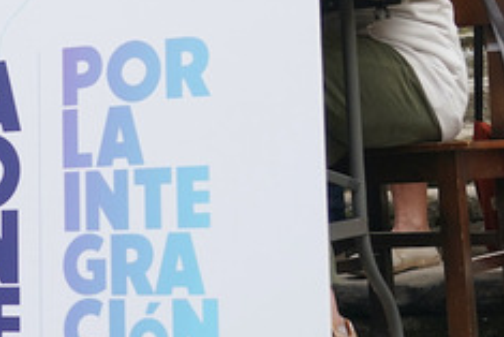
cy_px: -45
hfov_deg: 19.1
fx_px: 1471
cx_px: 64
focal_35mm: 105
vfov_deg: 12.8
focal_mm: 34
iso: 800
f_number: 4
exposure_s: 1/2500
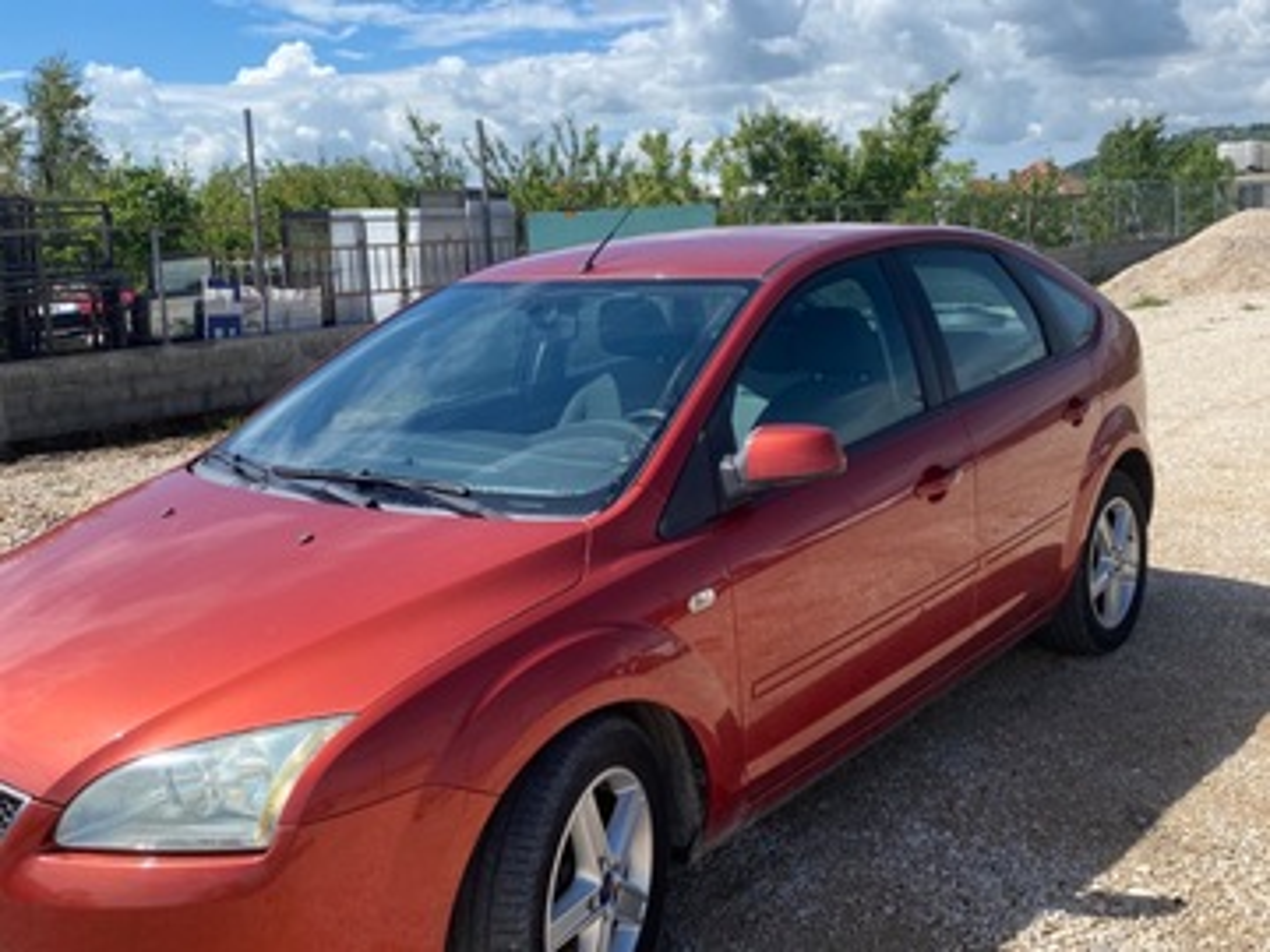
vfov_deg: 53.1
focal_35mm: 26
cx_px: 635
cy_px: 476
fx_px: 954
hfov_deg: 67.3
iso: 32
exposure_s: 1/3401
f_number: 1.8
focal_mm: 4.25
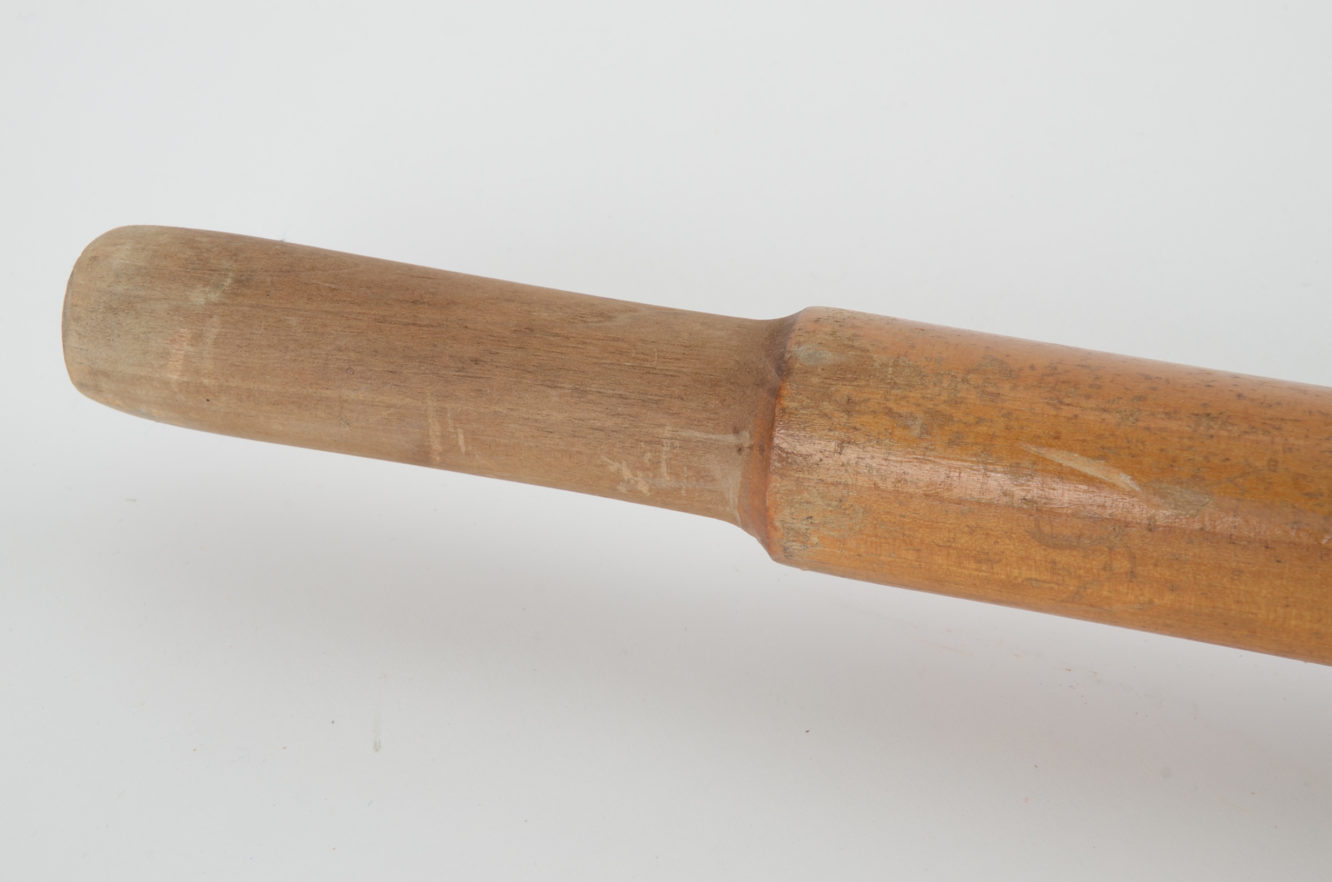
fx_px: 3212
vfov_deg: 15.6
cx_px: 666
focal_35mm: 87
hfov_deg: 23.4
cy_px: 441
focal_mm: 58
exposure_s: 1/125
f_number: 13
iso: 200
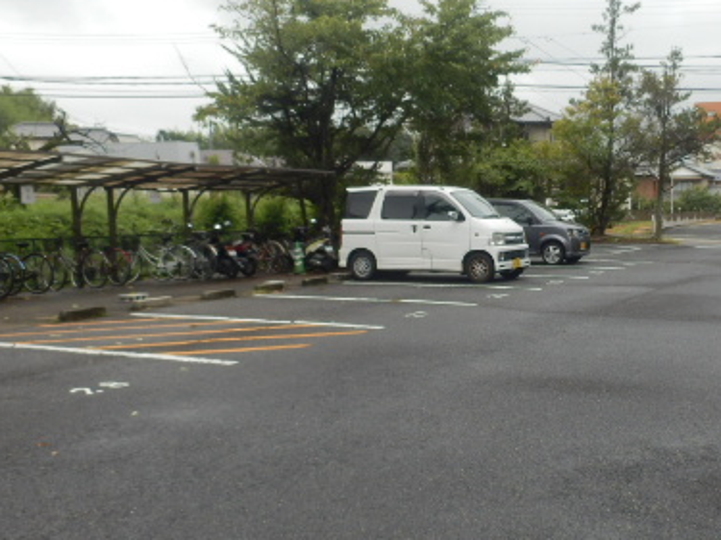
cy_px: 309
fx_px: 854
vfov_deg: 35.1
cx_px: 521
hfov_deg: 44.6
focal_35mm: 41
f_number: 3
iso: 80
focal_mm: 4.2
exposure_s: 1/320
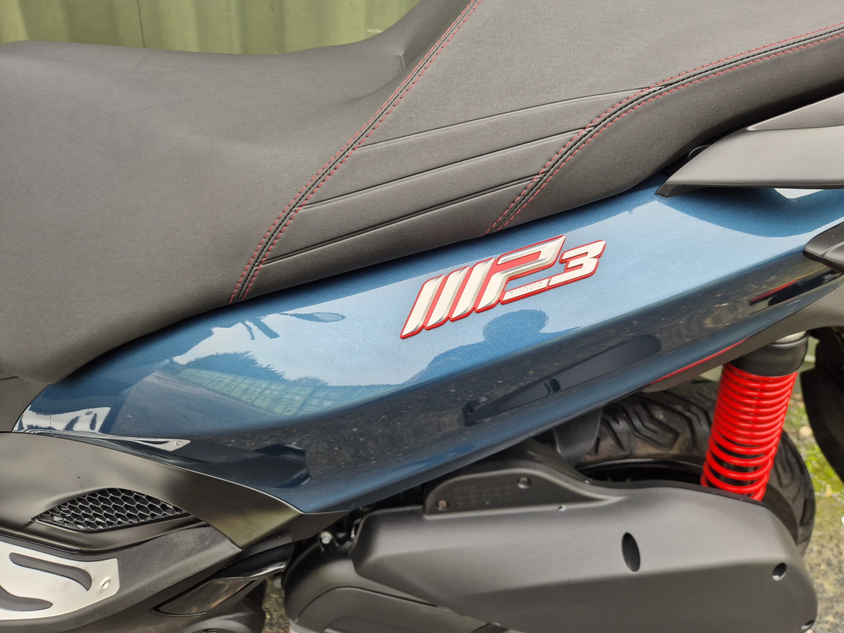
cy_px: 316
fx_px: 561
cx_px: 422
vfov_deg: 58.9
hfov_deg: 73.9
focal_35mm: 23
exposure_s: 1/180
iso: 160
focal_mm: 5.4
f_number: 1.8
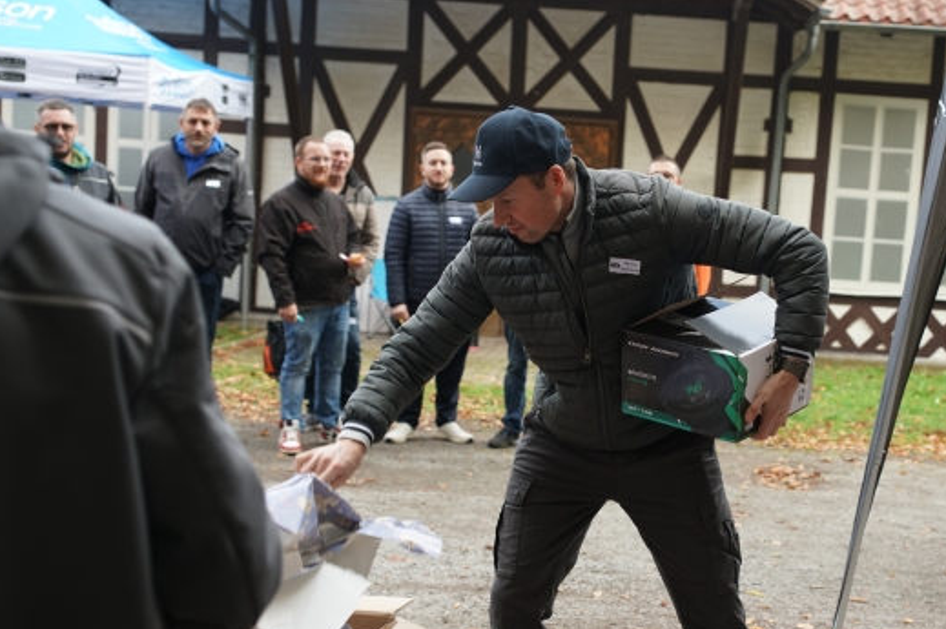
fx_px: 1418
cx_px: 629
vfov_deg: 25.0
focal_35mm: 54
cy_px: 377
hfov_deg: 36.5
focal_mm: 40
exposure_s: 1/200
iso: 400
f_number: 4
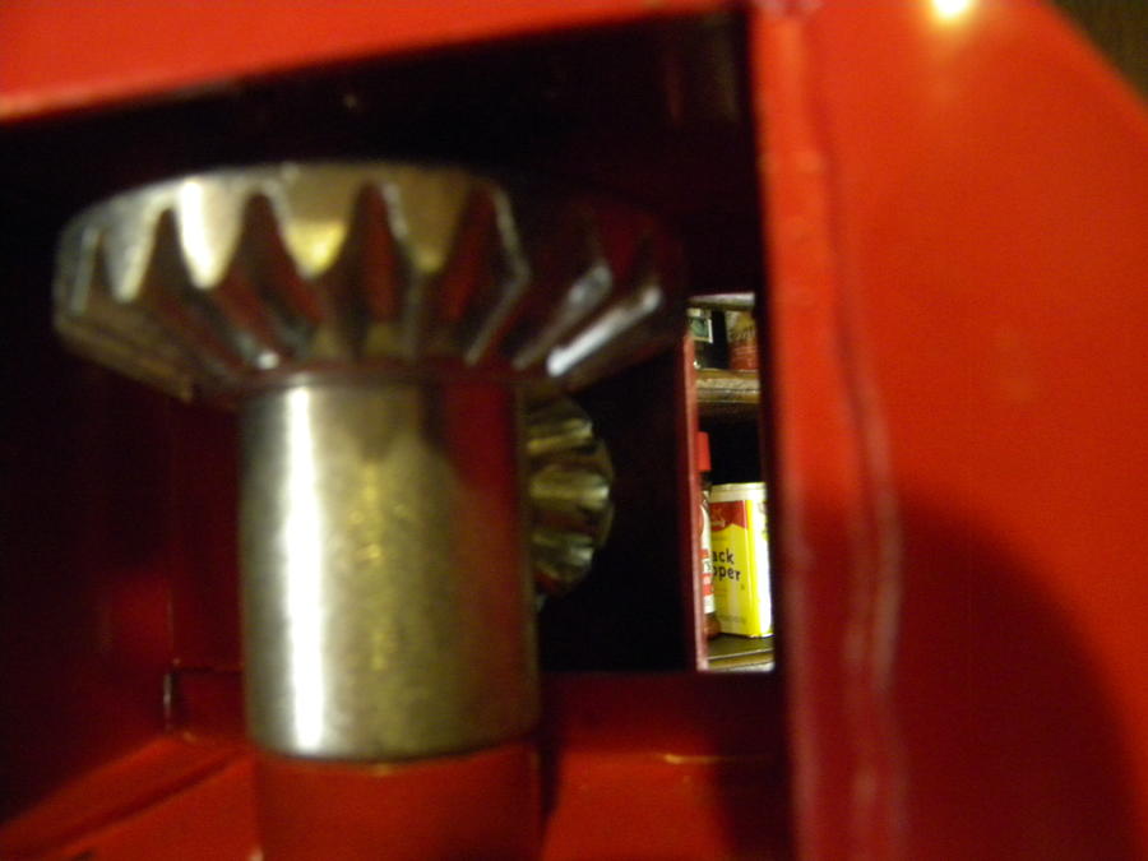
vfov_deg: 49.7
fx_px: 929
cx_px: 574
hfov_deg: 63.4
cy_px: 430
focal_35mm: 28
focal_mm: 5
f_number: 3.5
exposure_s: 1/11.7
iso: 400
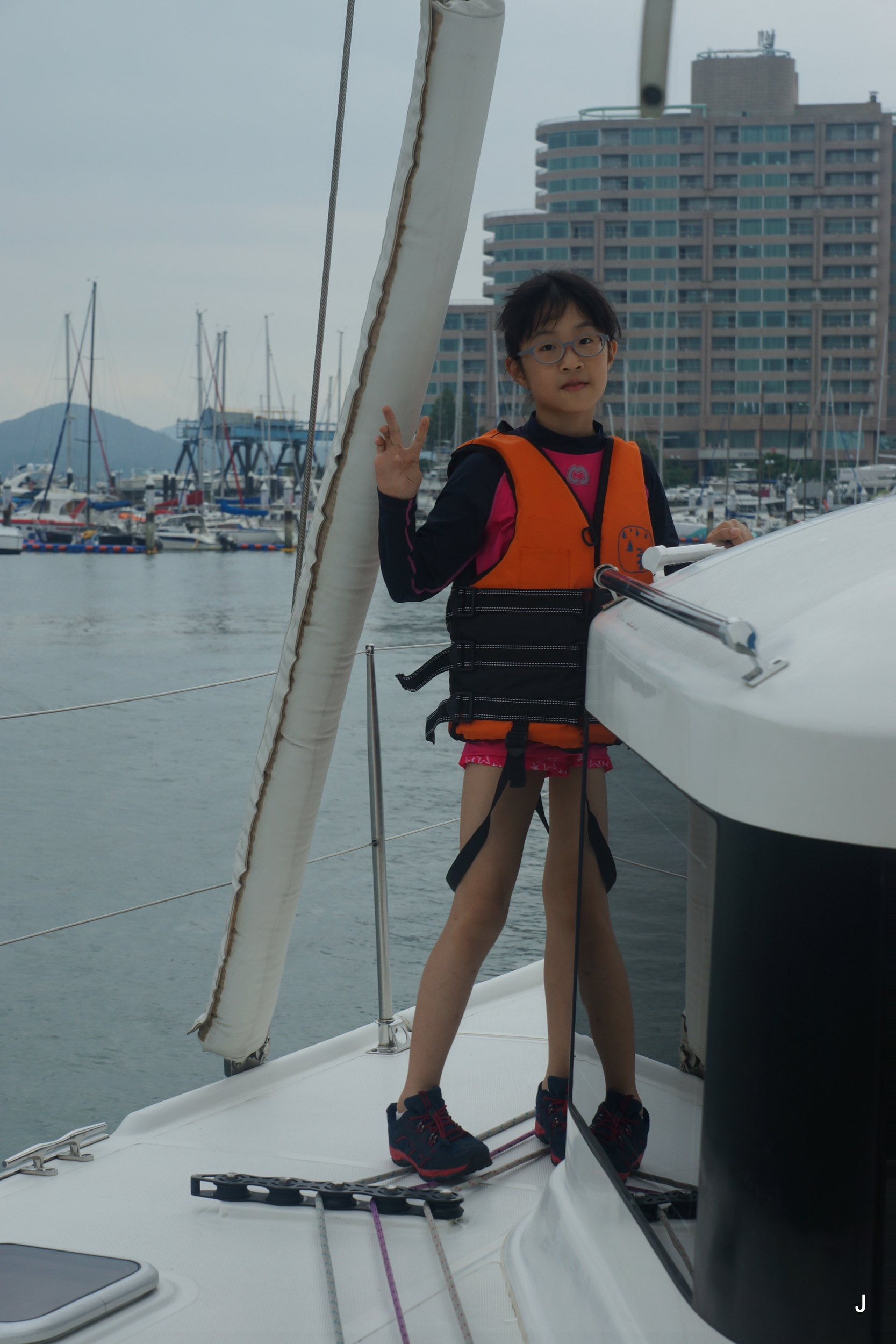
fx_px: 2799
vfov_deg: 27.0
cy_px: 672
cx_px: 448
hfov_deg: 18.2
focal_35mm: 75
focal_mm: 50
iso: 100
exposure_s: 1/250
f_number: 6.3
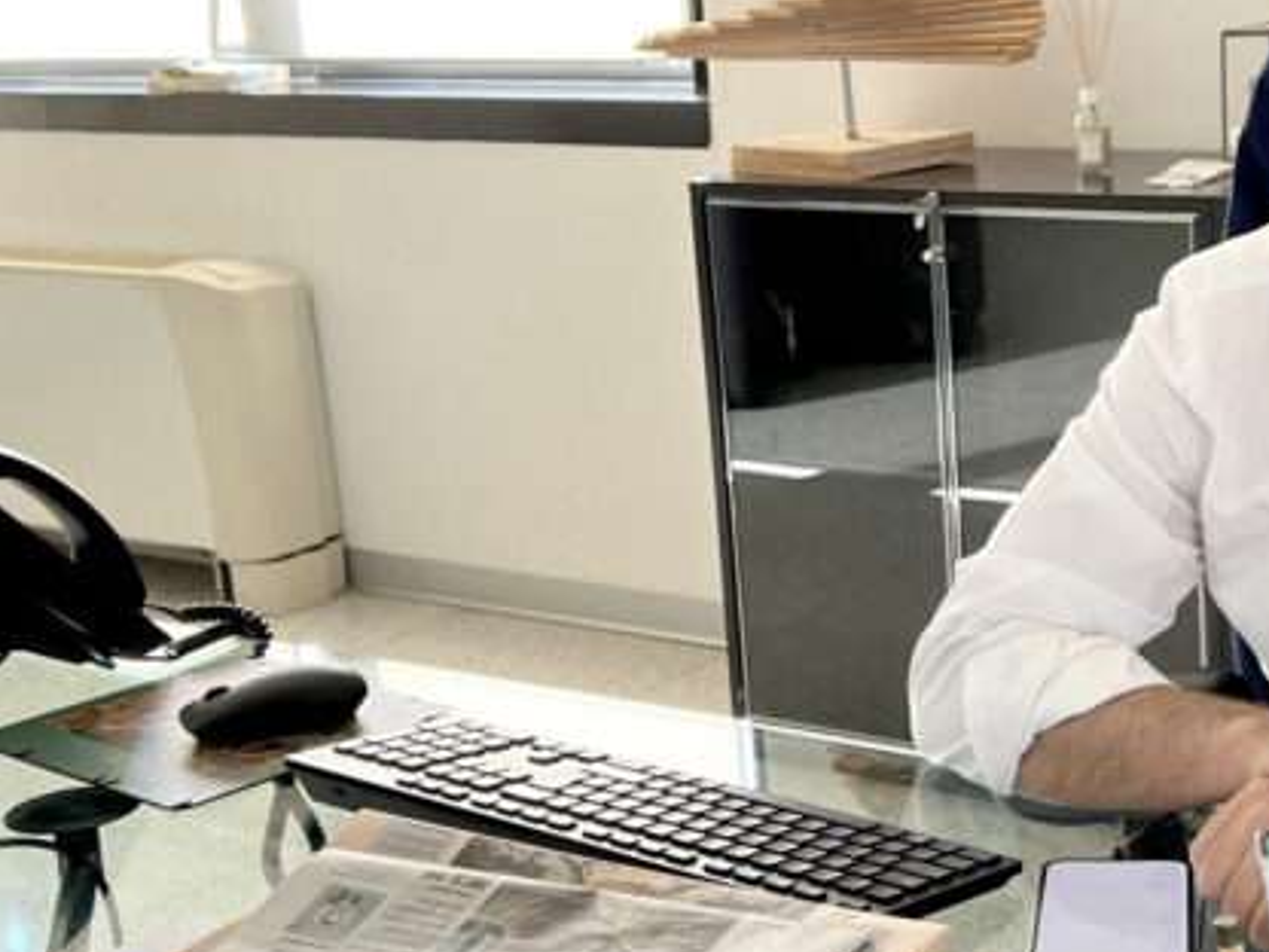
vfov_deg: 22.9
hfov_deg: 29.5
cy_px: 510
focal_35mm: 64
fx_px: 2346
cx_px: 1022
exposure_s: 1/116
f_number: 1.5
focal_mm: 5.7
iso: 125
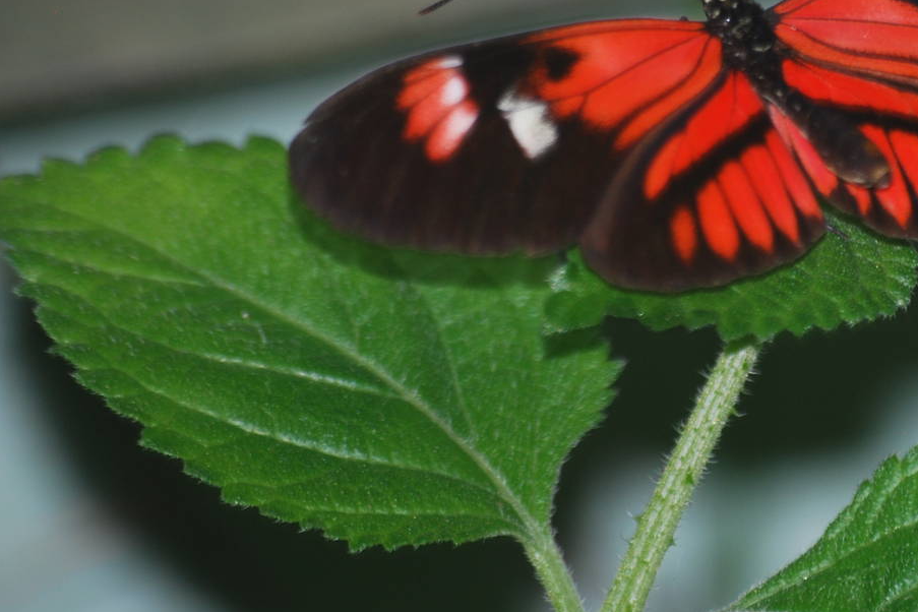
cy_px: 71
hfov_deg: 2.6
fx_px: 20347
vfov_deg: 1.7
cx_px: 762
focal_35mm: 798
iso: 200
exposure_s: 1/60
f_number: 5.6
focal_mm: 300
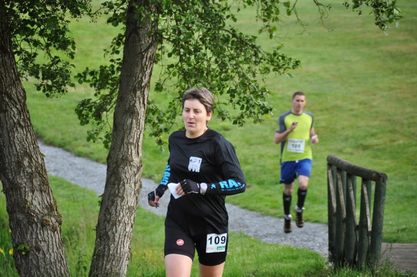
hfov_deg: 6.9
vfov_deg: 4.6
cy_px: 138
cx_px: 208
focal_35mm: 300
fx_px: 3470
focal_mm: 200
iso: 800
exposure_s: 1/640
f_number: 5.6
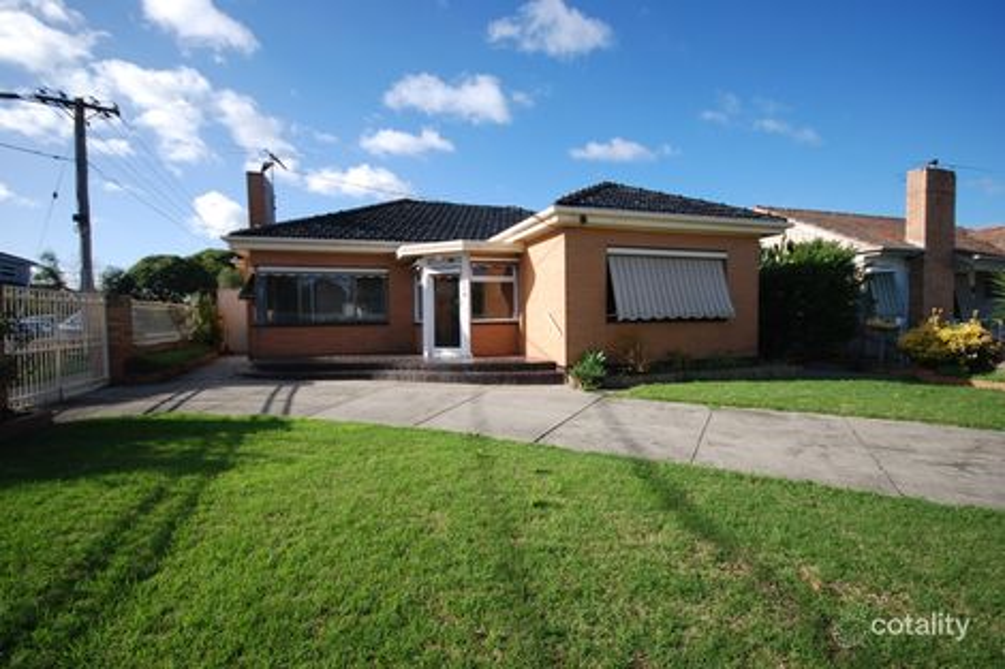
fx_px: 460
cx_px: 502
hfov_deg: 95.0
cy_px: 334
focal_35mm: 16
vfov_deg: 72.0
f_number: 4.2
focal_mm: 11
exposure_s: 1/500
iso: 110
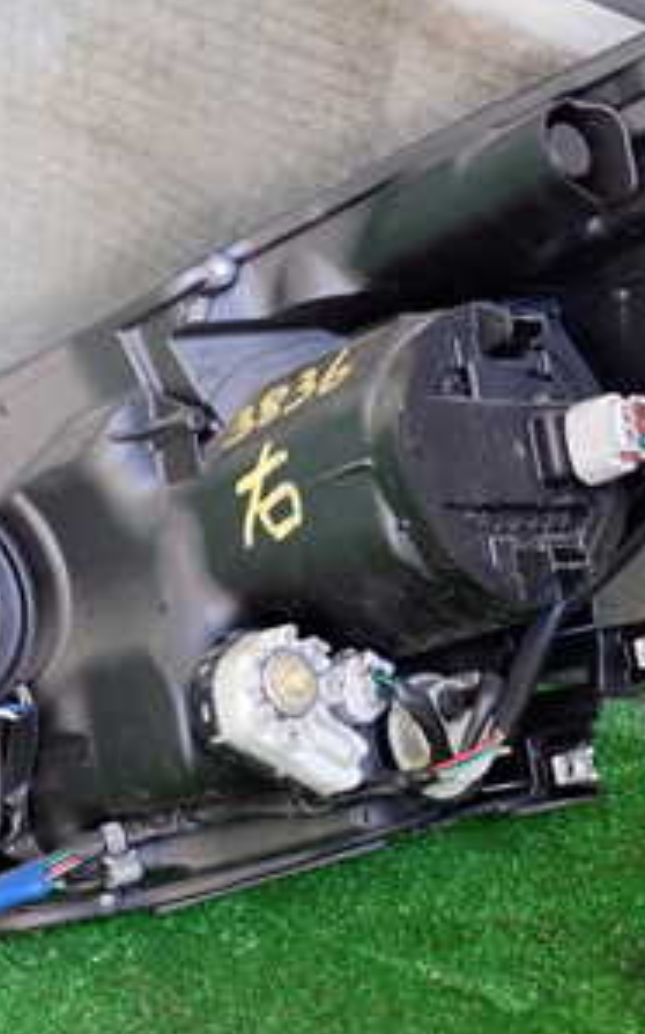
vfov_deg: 32.0
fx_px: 1802
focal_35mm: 64
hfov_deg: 20.3
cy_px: 493
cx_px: 246
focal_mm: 5.4
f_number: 2.3
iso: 250
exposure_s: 1/30
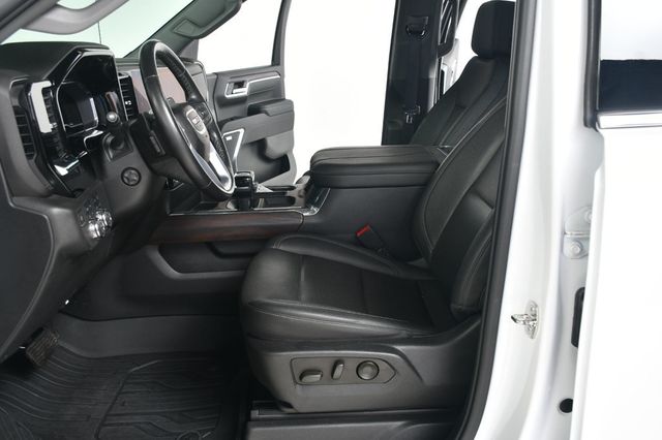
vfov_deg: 39.9
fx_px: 606
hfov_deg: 57.2
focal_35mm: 33
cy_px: 220
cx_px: 331
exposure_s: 1/160
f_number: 5.6
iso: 100
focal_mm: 22
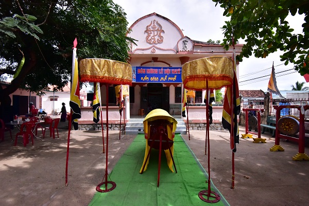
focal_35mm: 16
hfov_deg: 96.7
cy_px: 103
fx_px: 137
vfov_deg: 73.7
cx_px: 154
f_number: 8
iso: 3200
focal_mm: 16
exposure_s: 1/5000
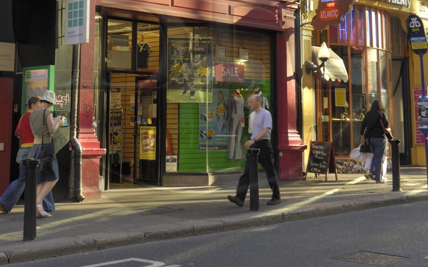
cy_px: 7
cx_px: 199
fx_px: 816
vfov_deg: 18.2
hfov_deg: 29.4
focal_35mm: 70
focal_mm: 24
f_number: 5.6
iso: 100
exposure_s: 1/60
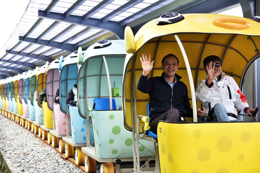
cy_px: 86
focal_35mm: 66
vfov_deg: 20.6
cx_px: 130
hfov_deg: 30.5
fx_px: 477
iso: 800
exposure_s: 1/250
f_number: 5.6
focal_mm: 66
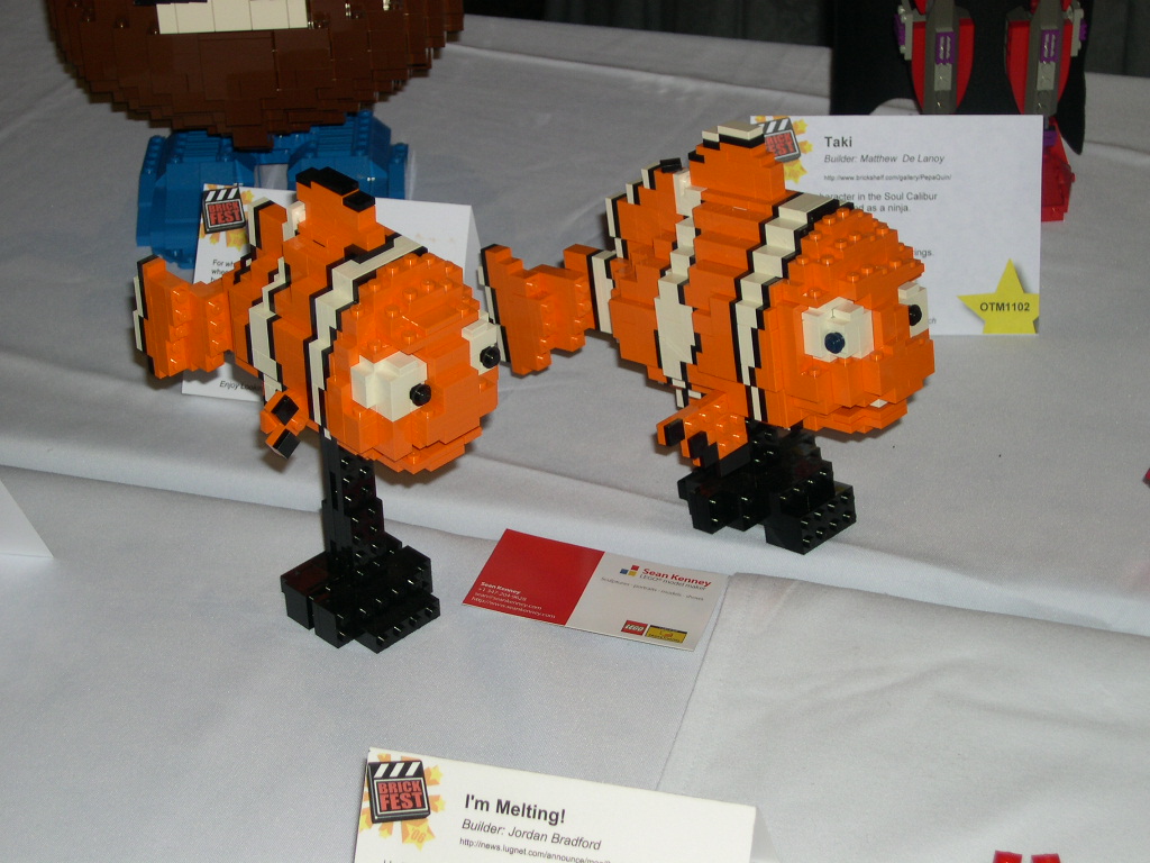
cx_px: 575
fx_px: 2392
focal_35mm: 72
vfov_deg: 20.4
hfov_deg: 27.0
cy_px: 432
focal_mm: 15.3
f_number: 3.8
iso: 100
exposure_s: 1/60
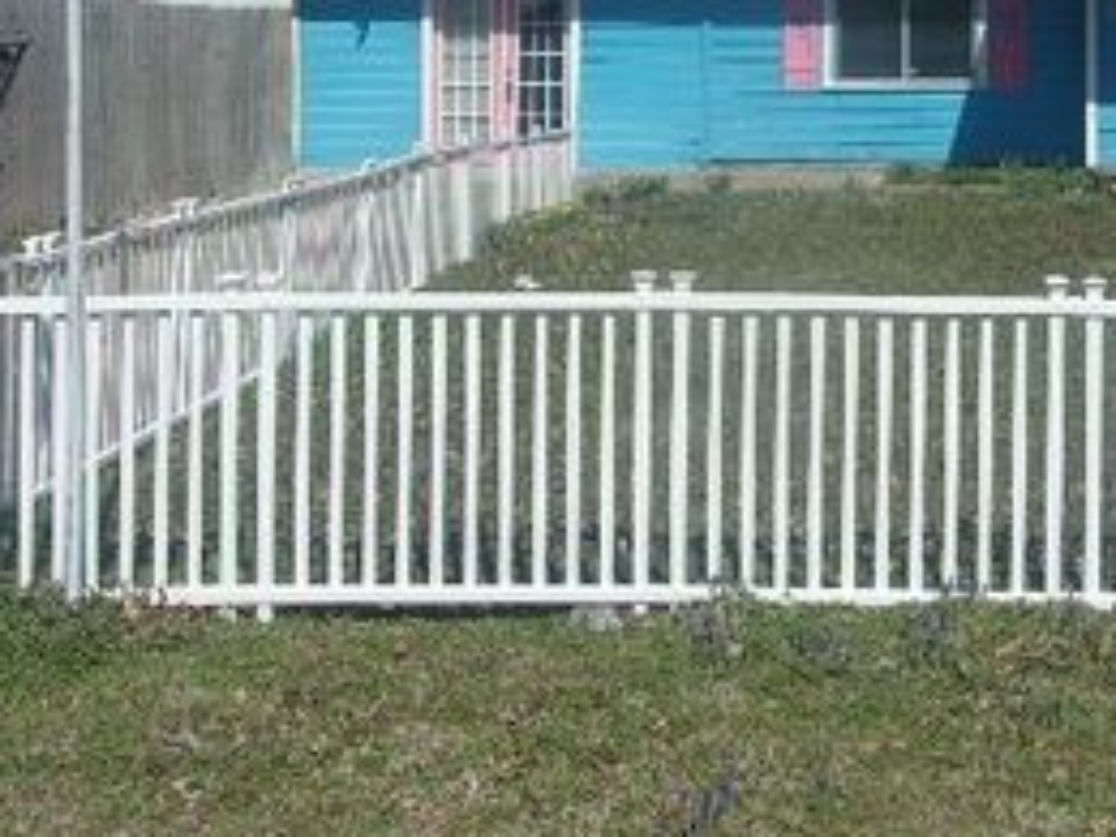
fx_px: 1676
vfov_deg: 26.8
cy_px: 45
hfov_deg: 35.4
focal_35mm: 52
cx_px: 919
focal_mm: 4.9
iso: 80
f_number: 10.4
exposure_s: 1/170
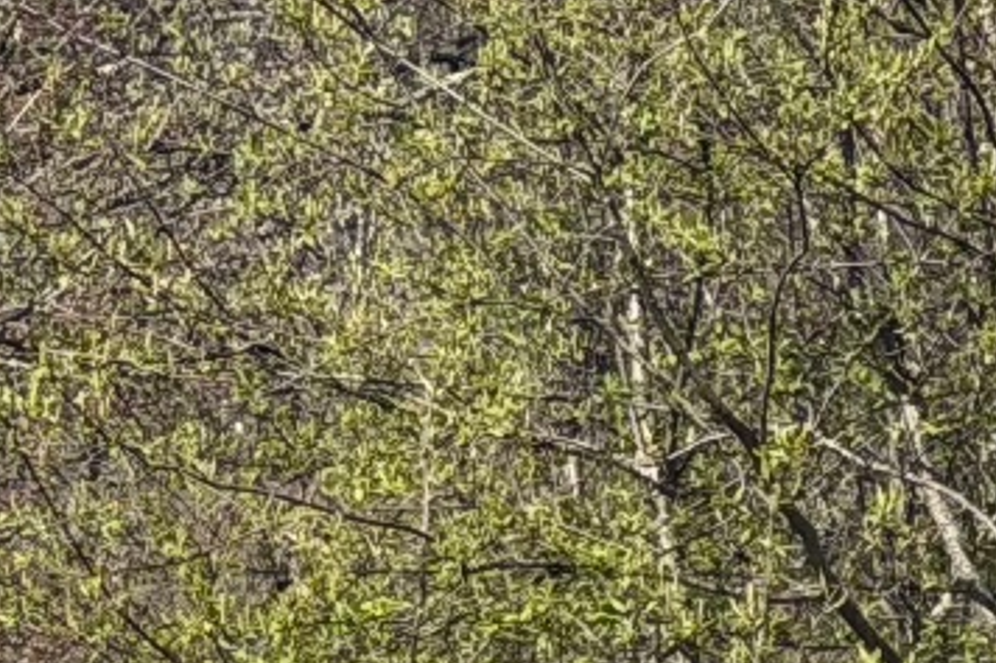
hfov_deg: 6.9
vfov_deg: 4.7
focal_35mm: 287
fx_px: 7936
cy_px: 1385
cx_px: 2123
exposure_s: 1/3378
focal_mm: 6.76
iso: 64
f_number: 1.78
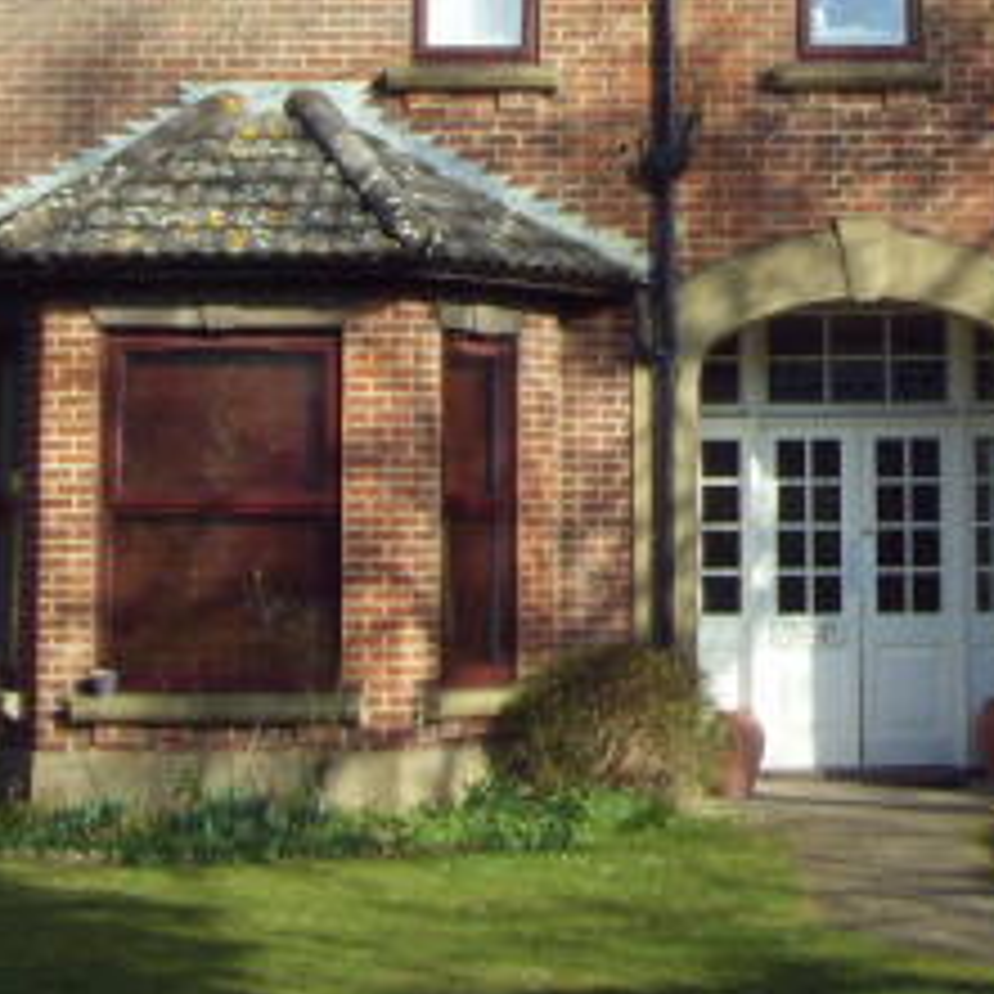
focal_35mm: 91
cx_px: 933
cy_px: 43
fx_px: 2956
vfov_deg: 18.7
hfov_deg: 18.7
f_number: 6.2
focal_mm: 6.6
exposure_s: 1/180
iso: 80
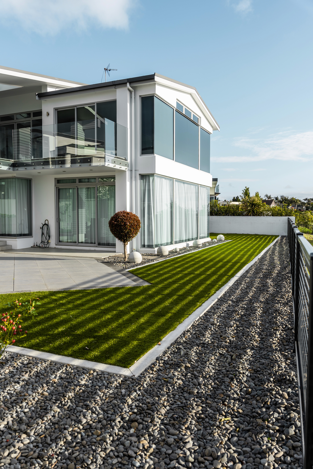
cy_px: 234
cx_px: 156
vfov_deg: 64.4
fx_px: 373
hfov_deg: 45.5
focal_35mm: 29
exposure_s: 1/500
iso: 100
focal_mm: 28.6
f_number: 4
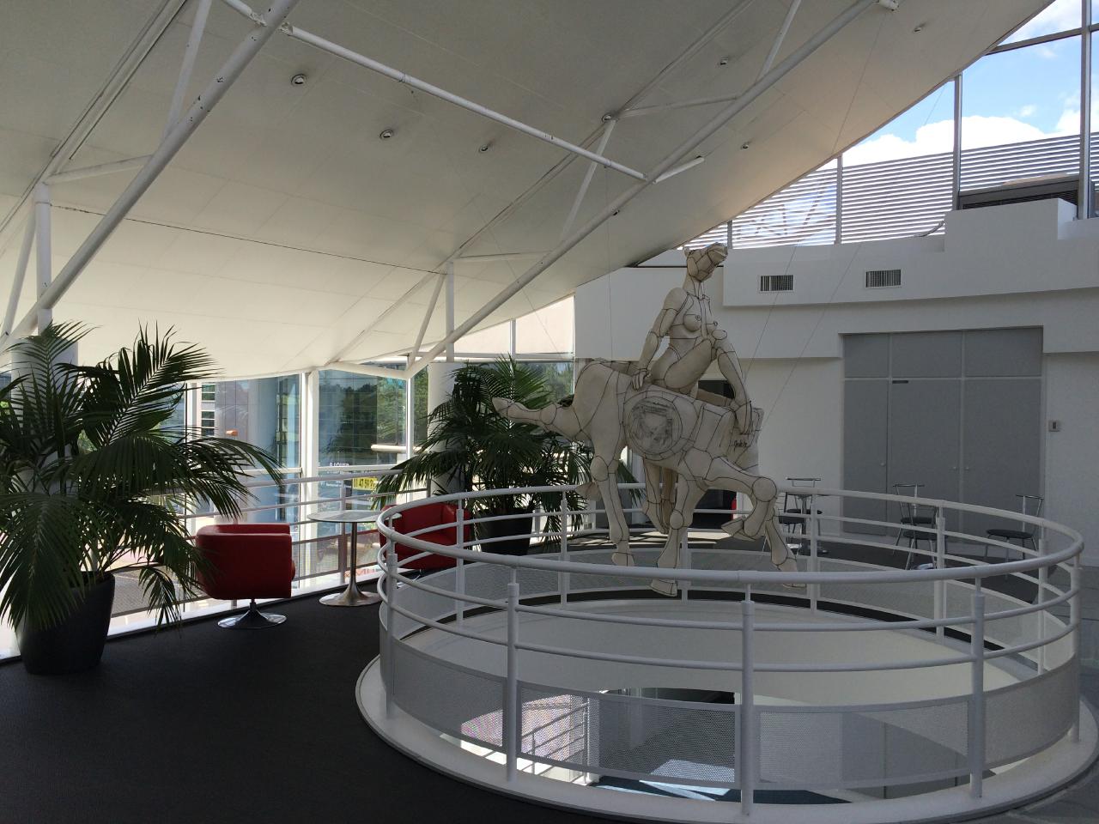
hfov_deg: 61.7
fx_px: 921
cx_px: 550
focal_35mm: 29
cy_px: 412
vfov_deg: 48.2
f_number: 2.2
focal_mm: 4.15
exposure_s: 1/707
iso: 32
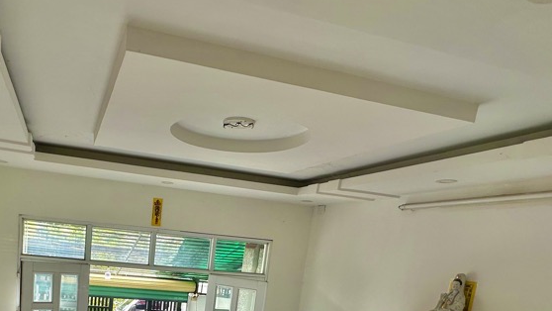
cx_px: 156
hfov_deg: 64.9
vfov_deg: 36.7
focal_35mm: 28
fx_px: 410
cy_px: 320
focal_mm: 2.22
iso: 40
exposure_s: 1/99
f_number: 2.2
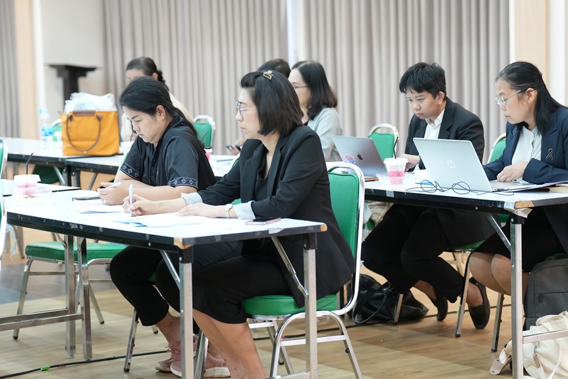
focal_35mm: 105
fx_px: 1657
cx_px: 296
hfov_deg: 19.5
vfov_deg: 13.0
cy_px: 197
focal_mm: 94
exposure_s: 1/125
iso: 1600
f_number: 2.8
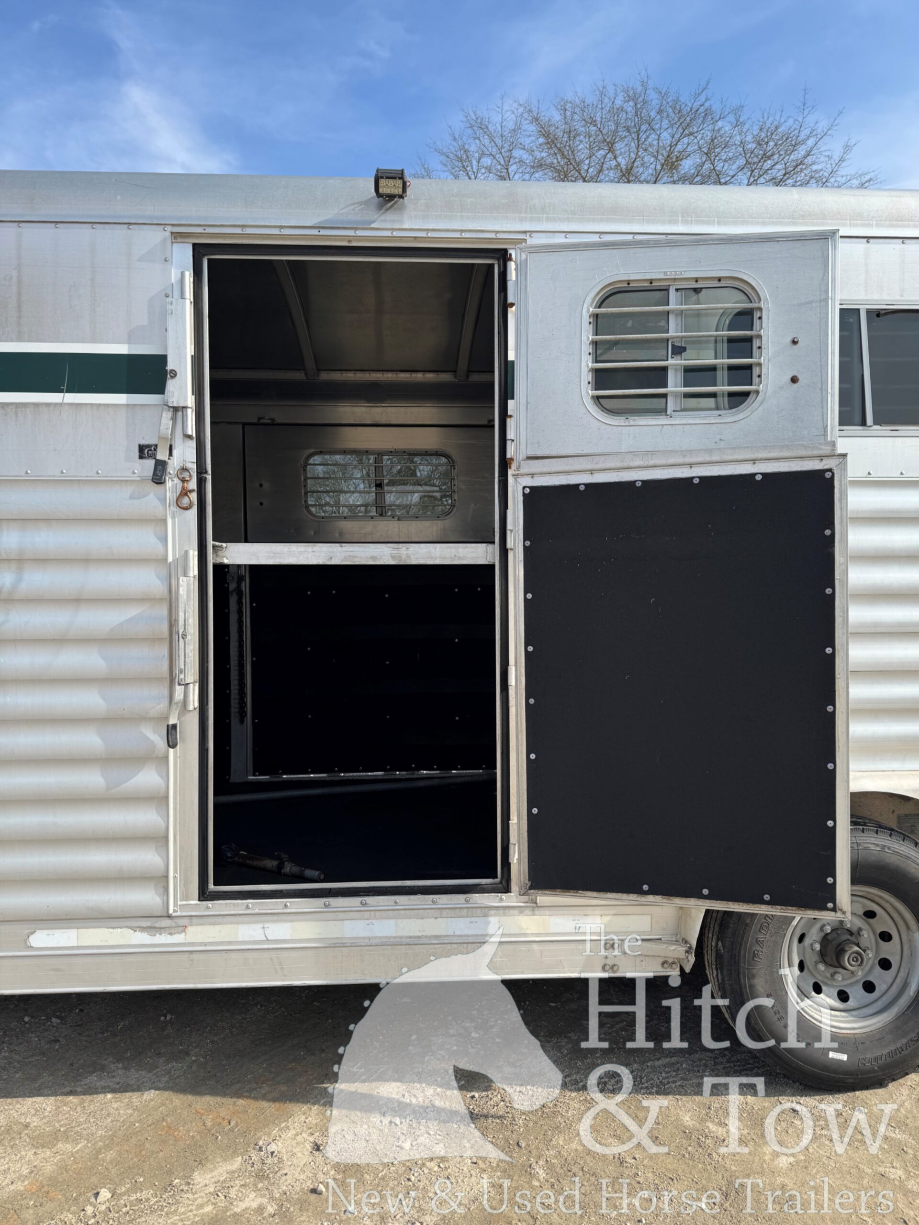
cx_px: 460
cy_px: 612
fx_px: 850
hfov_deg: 56.8
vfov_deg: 71.6
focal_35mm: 24
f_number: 1.78
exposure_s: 1/2604
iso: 80
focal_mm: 6.76
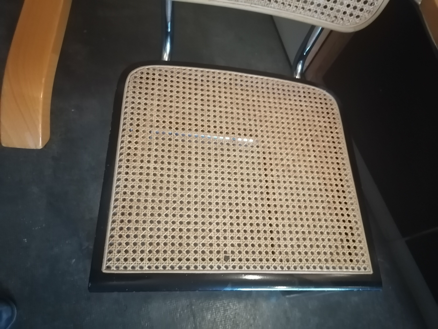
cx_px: 219
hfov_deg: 65.3
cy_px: 164
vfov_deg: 51.4
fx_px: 342
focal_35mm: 27
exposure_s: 1/25
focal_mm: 5.3
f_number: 1.8
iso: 1600
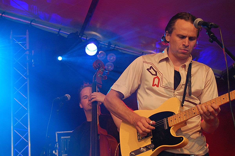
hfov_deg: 31.9
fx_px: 411
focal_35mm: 63
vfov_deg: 21.5
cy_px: 78
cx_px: 118
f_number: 5.3
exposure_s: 1/40
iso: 800
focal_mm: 42
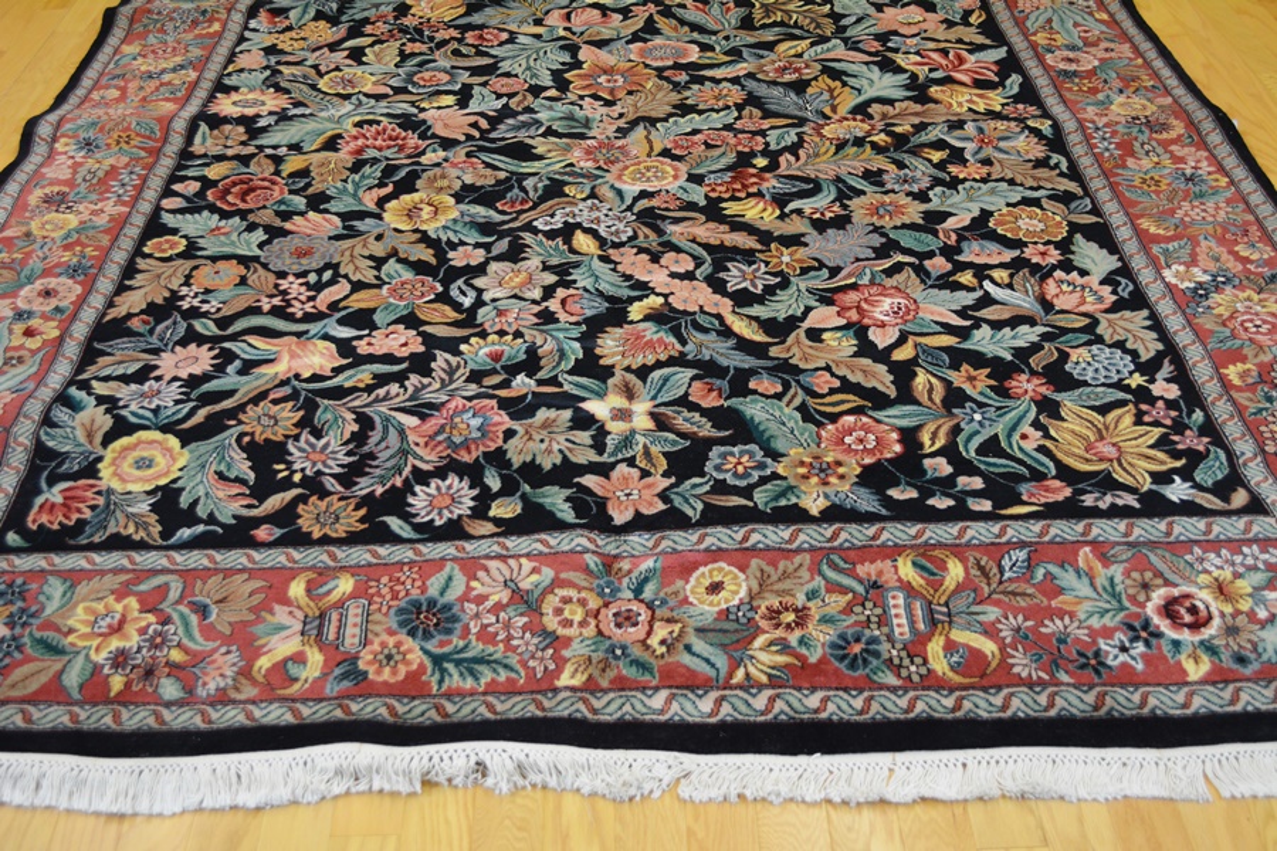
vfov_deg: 34.2
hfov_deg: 49.6
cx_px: 638
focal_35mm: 39
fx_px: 1383
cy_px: 426
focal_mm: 26
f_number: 4.2
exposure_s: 1/50
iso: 800
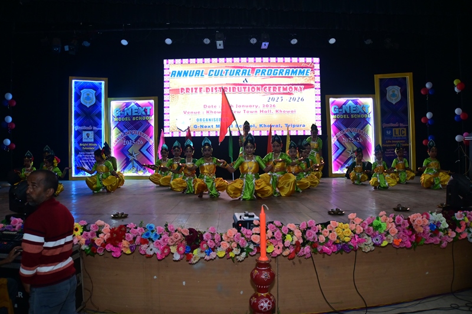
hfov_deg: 43.0
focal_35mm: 46
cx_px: 236
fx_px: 600
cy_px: 157
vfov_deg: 29.4
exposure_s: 1/100
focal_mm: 30.5
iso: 640
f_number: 5
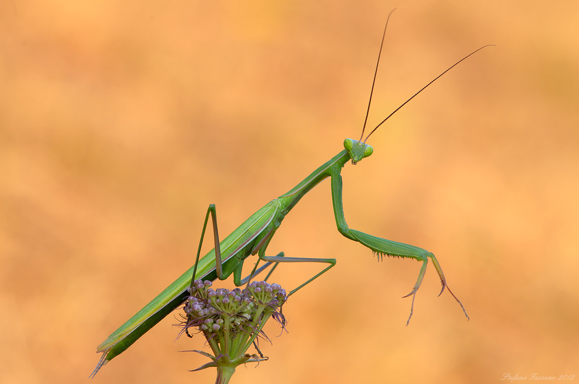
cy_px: 192
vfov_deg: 8.7
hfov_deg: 13.1
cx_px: 290
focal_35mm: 158
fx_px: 2528
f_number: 11
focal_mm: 105
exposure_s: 1/15
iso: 100
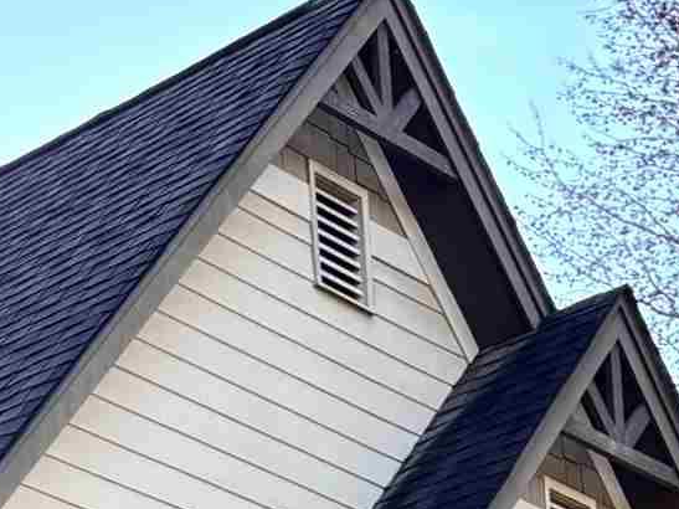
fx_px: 2863
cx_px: -536
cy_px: 1228
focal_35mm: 146
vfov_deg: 9.1
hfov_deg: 12.4
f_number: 1.6
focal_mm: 5.96
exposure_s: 1/396
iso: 50
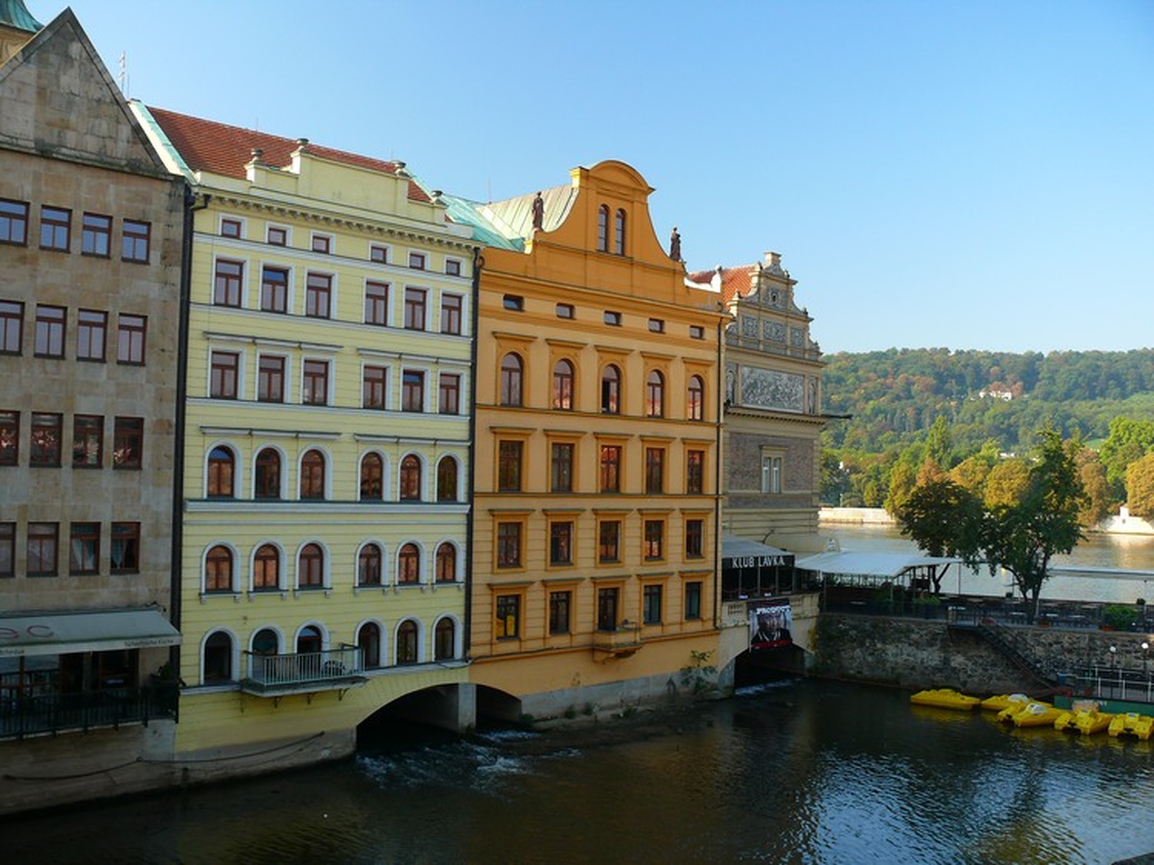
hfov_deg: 52.6
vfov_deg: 40.7
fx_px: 1166
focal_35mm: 35
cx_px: 577
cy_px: 432
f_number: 3.6
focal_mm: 7.4
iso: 100
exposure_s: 1/100
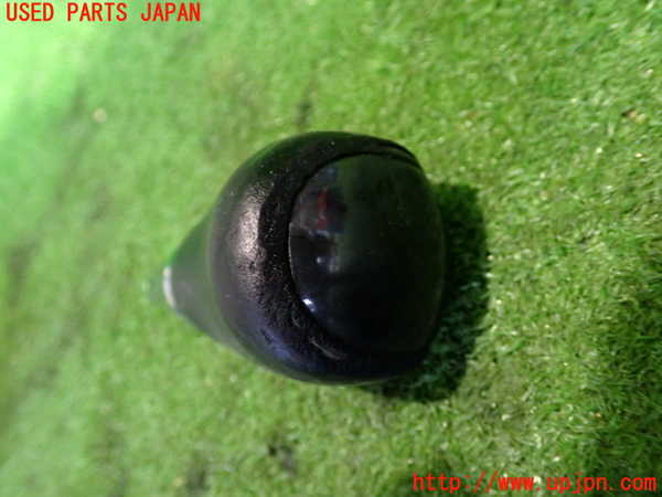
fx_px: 612
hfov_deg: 56.8
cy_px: 248
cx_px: 331
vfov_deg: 44.2
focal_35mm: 32
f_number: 2.4
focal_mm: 5.79
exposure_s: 1/15
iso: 800
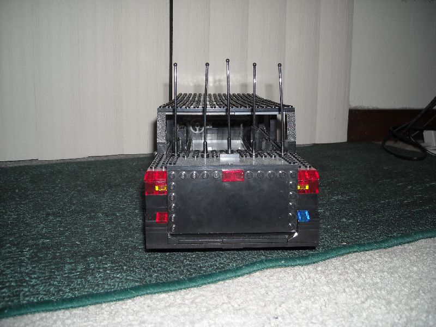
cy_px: 164
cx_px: 218
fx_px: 441
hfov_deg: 52.6
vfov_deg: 40.7
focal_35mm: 35
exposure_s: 1/60
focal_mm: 5.7
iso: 64
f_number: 2.8
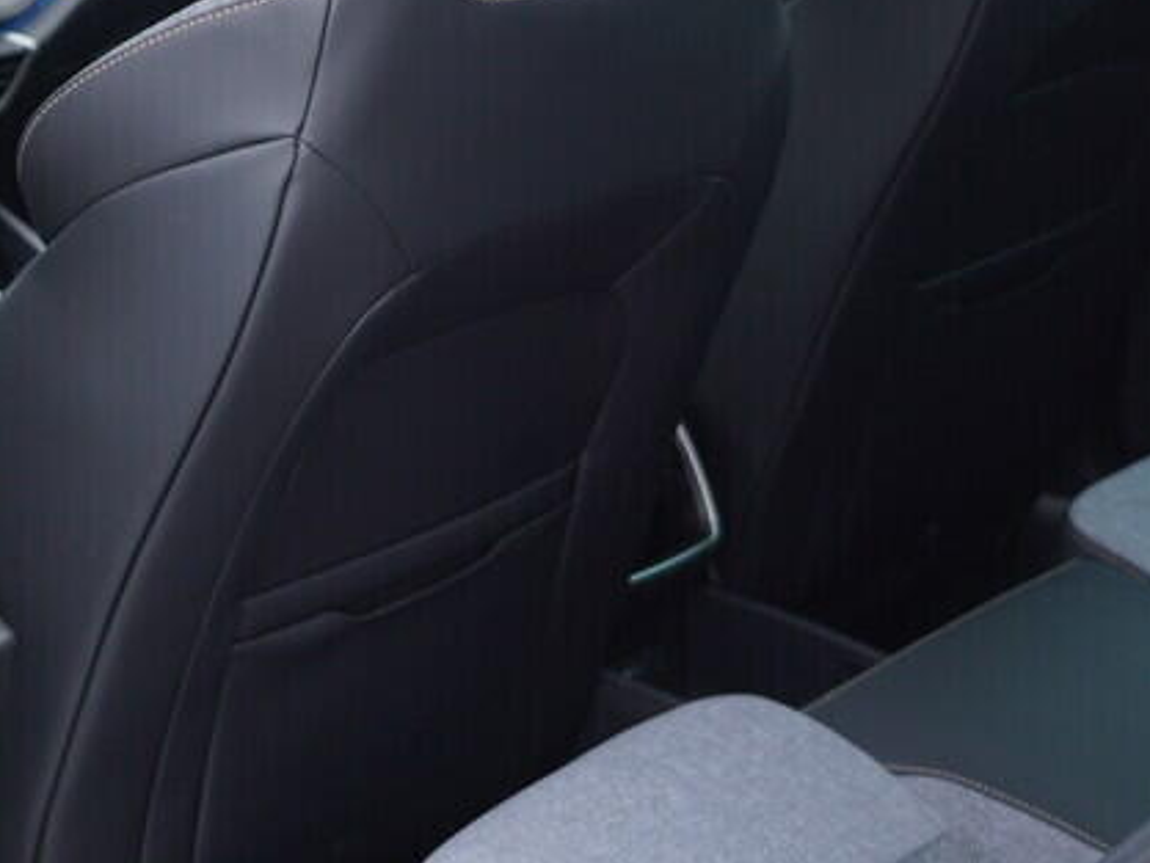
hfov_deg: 22.9
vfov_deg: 17.4
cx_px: 389
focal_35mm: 85
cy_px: 374
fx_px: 2825
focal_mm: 24
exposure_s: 1/40
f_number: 2.8
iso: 125
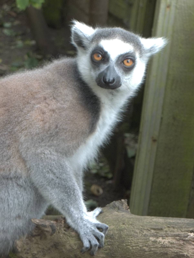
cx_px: 97
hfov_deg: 12.7
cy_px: 129
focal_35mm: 117
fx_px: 874
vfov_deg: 16.8
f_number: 5.1
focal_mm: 21
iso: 160
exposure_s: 1/30
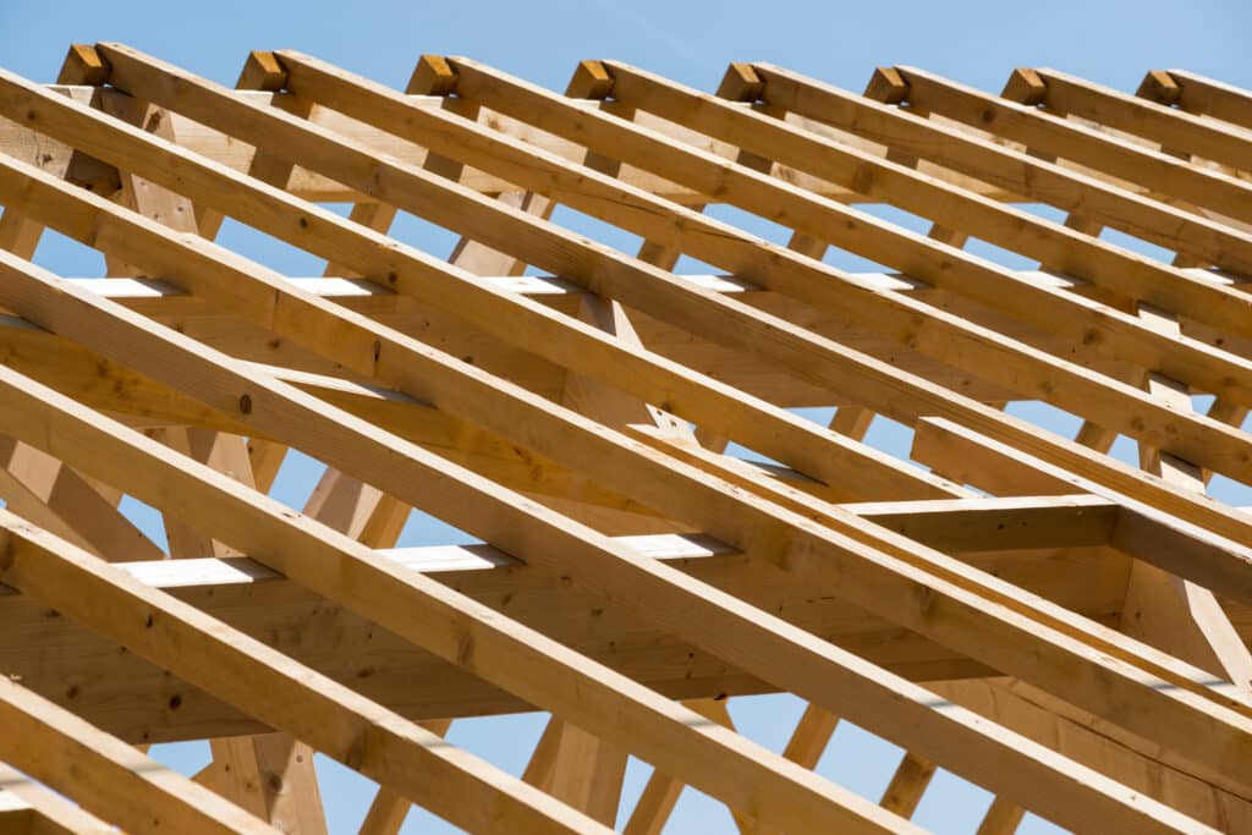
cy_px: 418
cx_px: 626
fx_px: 5391
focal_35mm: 155
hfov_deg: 13.2
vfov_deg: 8.9
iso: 400
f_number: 11
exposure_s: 1/1000
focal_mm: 155
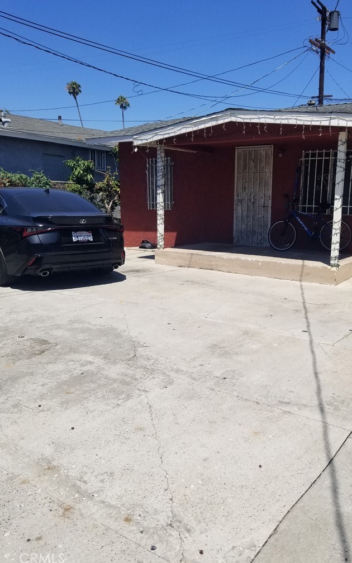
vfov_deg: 66.5
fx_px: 430
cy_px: 280
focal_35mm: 28
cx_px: 210
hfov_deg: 44.3
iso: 50
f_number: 1.7
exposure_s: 1/3488
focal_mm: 4.3
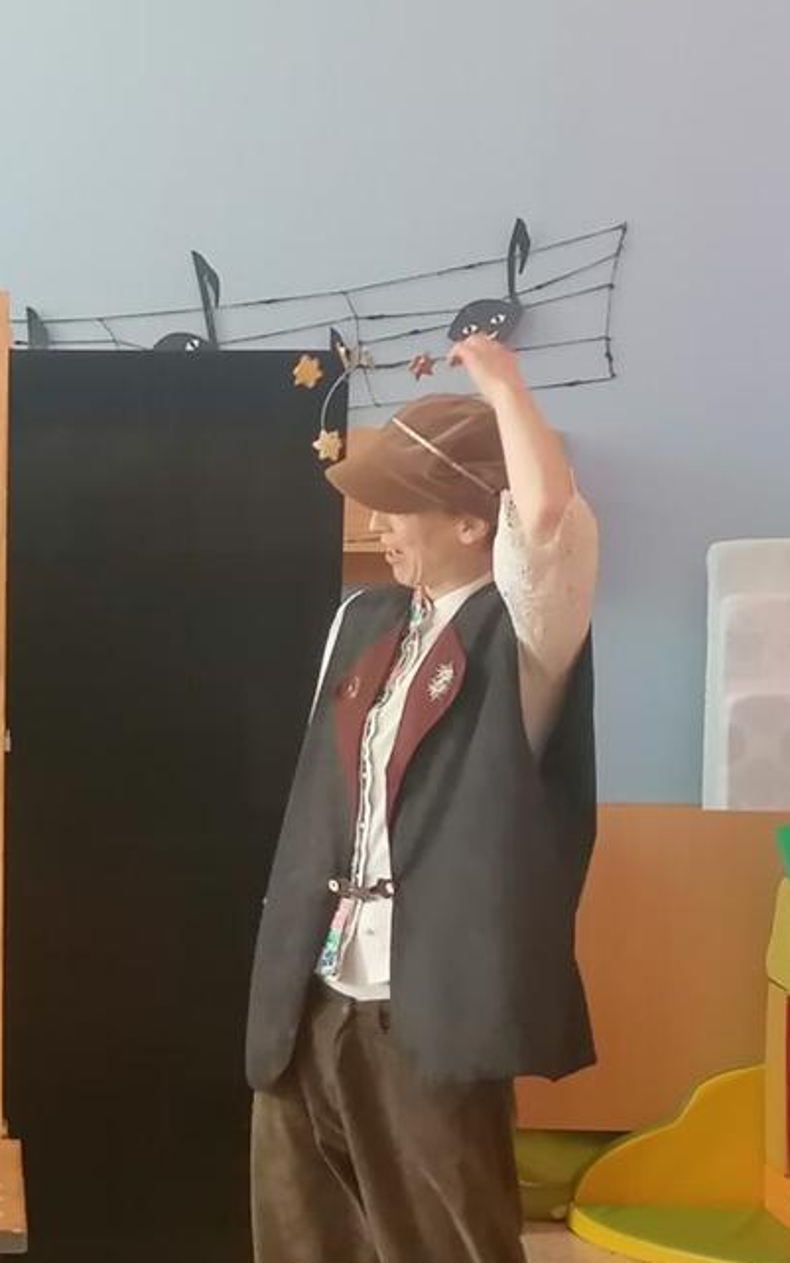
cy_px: 719
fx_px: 3580
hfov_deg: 12.2
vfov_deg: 20.0
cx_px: -262
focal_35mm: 104
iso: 160
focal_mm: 4.75
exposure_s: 1/50
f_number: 1.8
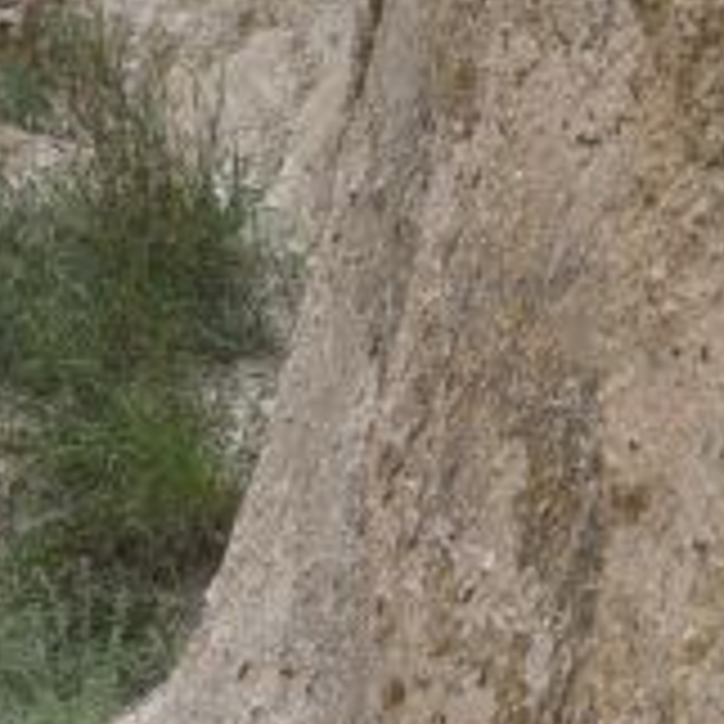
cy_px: -36
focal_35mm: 219
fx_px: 5182
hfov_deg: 7.7
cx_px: -690
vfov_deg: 7.9
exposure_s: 1/250
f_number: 6.3
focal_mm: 32
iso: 200
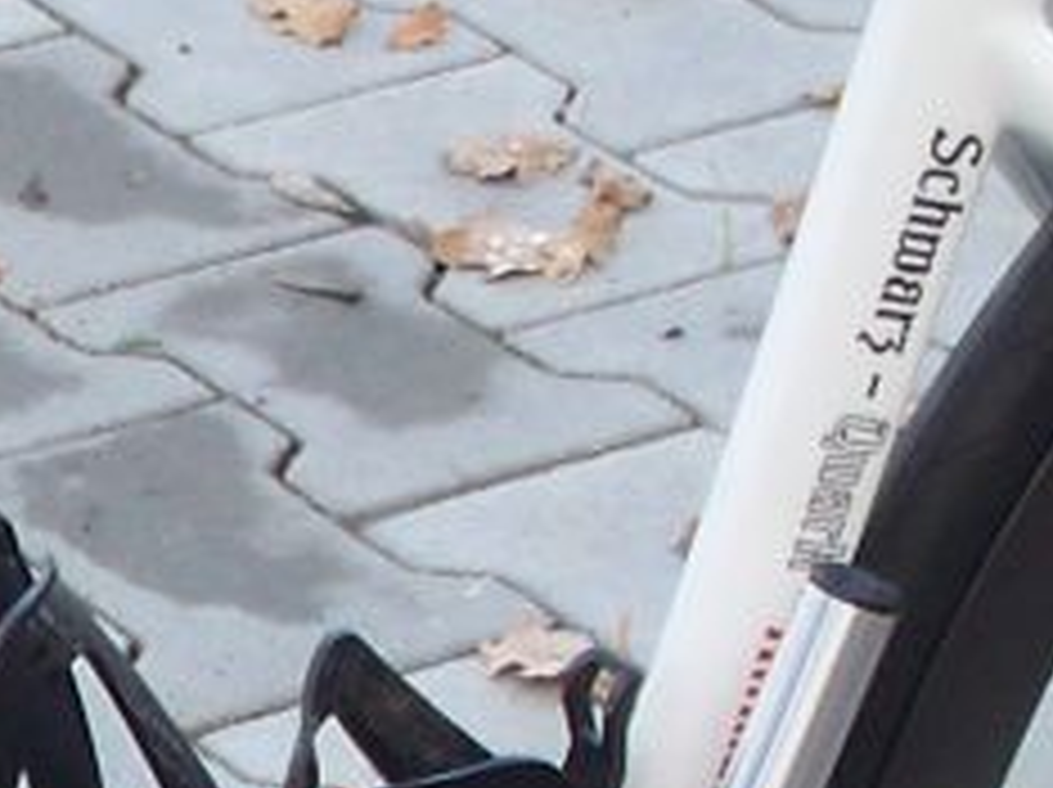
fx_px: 8661
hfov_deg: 6.8
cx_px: -648
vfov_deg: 5.2
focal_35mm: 285
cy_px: 941
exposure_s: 1/60
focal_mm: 7.9
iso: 64
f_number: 3.4
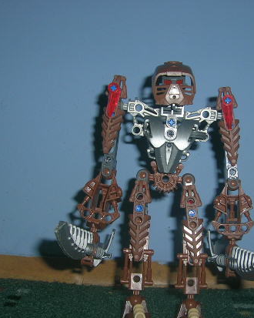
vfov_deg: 33.6
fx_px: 527
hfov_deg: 27.0
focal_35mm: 56
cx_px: 170
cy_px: 178
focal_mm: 5.7
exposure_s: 1/60.1
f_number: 4.9
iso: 50
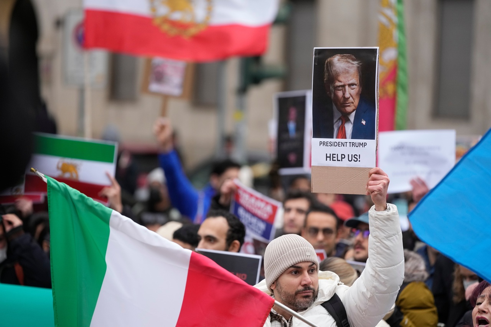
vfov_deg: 6.9
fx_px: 2700
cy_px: 164
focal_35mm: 198
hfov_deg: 10.4
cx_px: 246
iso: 1000
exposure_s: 1/640
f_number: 3.2
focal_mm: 198
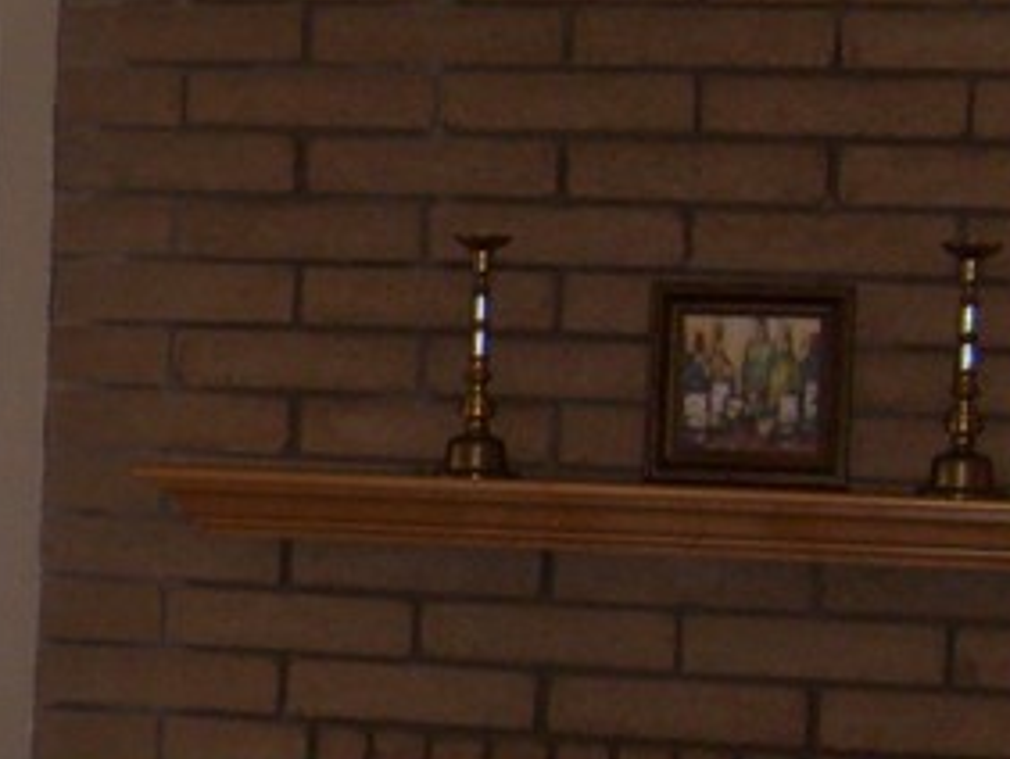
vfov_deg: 11.7
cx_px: -358
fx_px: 3709
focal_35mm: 127
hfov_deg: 14.7
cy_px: 362
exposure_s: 1/45
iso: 100
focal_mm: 5.8
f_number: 2.8
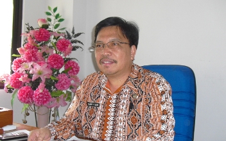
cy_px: 79
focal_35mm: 39
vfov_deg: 32.7
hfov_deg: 50.4
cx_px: 112
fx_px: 240
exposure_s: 1/60
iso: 200
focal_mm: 6.3
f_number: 3.1
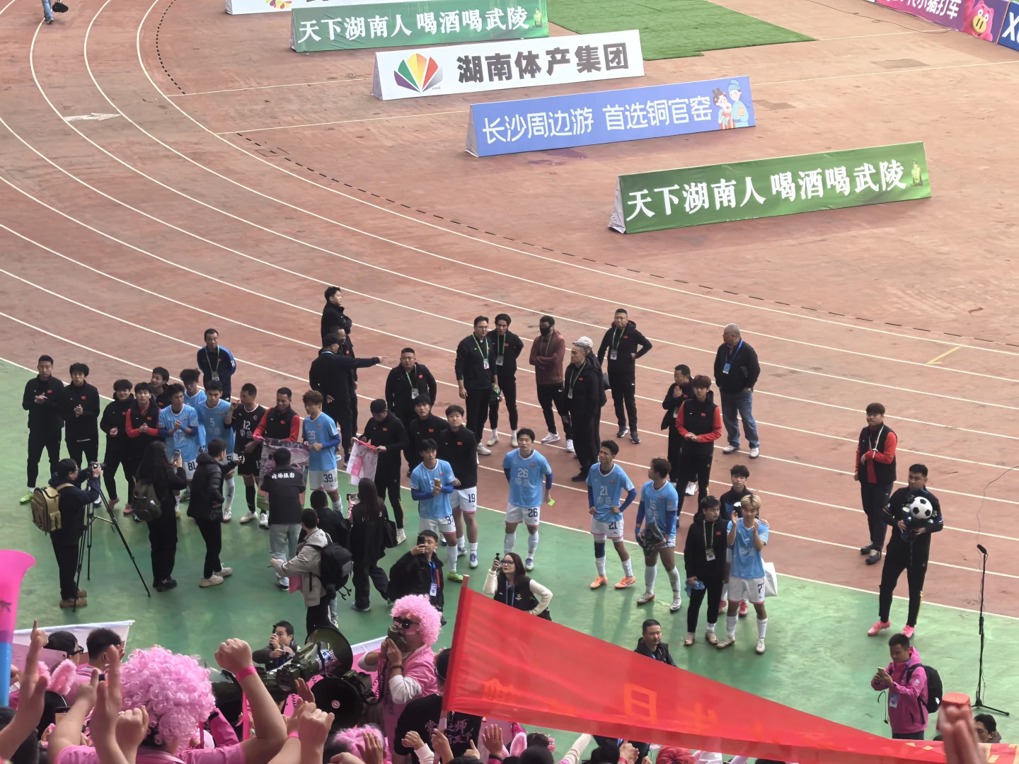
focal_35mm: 95
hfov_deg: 20.7
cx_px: 510
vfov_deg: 15.6
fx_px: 2797
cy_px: 382
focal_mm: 15
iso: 1600
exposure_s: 1/641
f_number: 2.1
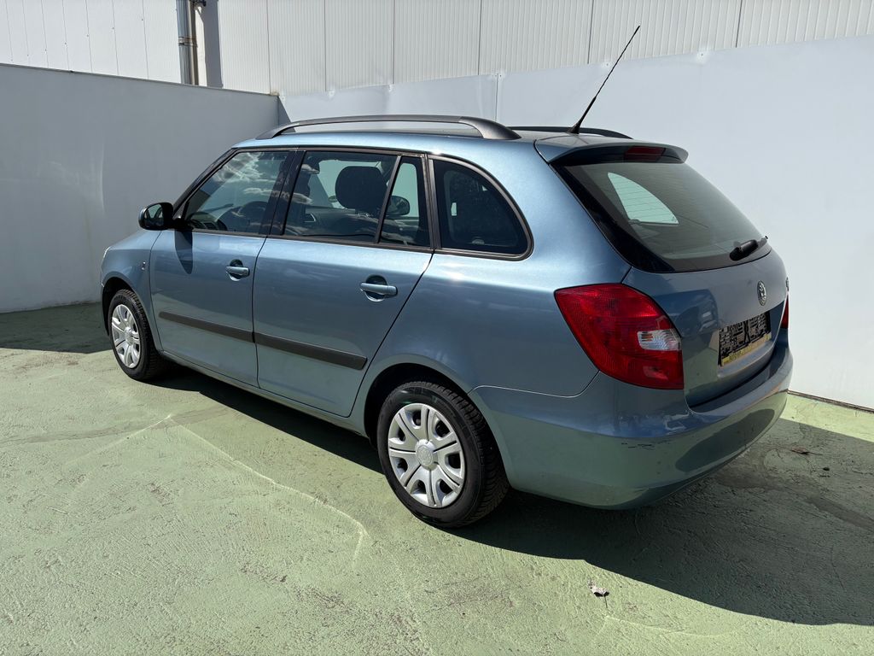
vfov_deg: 53.1
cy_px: 328
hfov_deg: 67.3
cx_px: 437
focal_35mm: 26
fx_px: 656
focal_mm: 5.96
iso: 50
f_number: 1.6
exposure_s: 1/7813
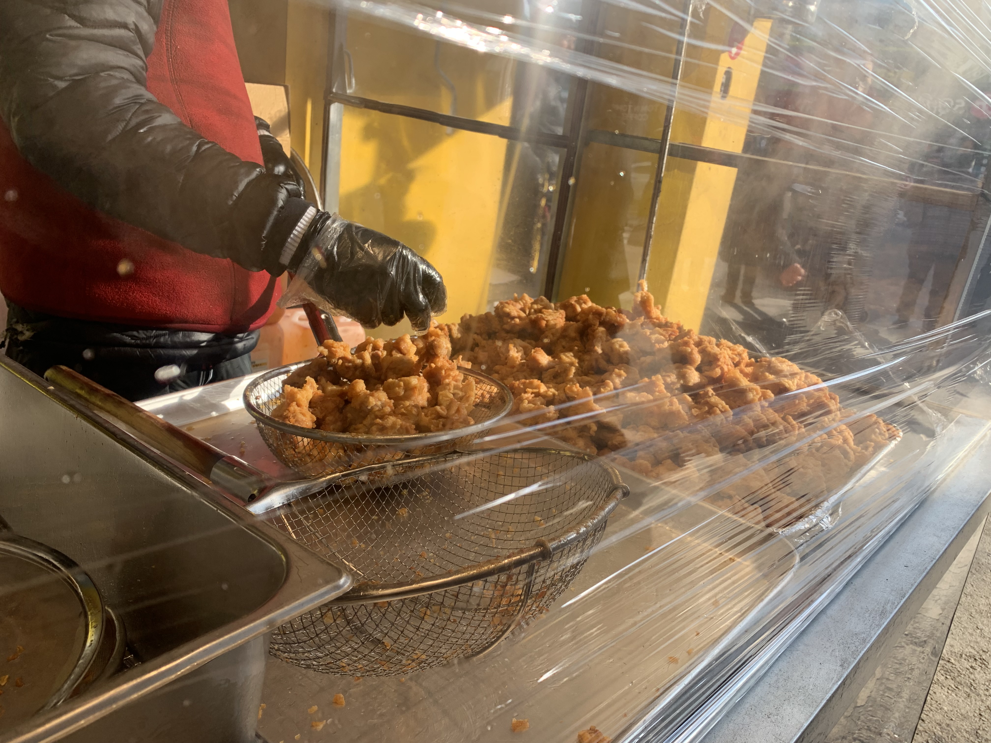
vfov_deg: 53.1
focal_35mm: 26
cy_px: 372
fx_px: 744
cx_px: 496
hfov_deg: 67.3
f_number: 1.8
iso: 25
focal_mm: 4.25
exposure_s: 1/829
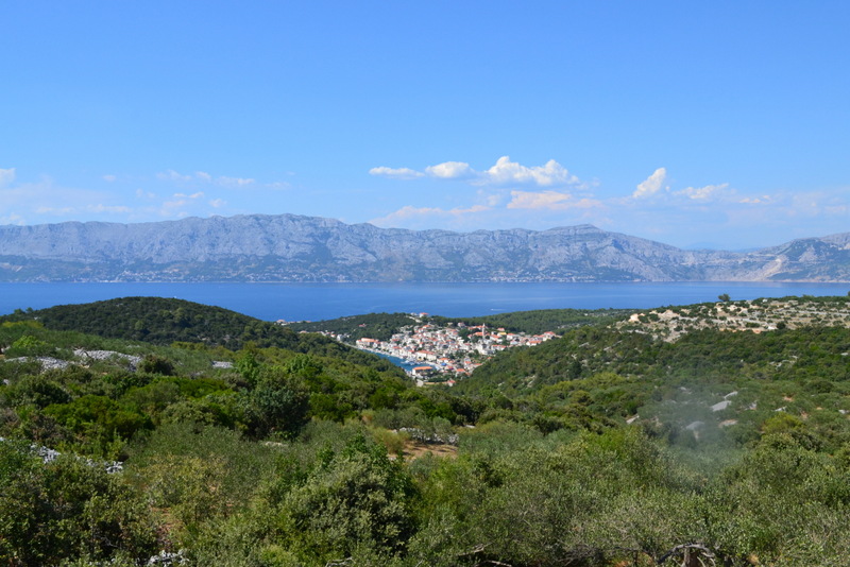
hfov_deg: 57.2
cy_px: 284
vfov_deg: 40.0
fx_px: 779
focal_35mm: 33
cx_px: 425
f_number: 11
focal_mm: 22
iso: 400
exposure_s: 1/400
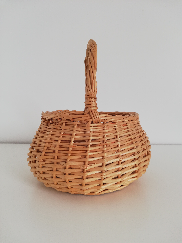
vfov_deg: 67.3
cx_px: 91
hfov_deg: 53.1
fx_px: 182
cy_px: 122
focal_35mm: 26
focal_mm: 3.81
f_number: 2.2
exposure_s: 1/50
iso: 64
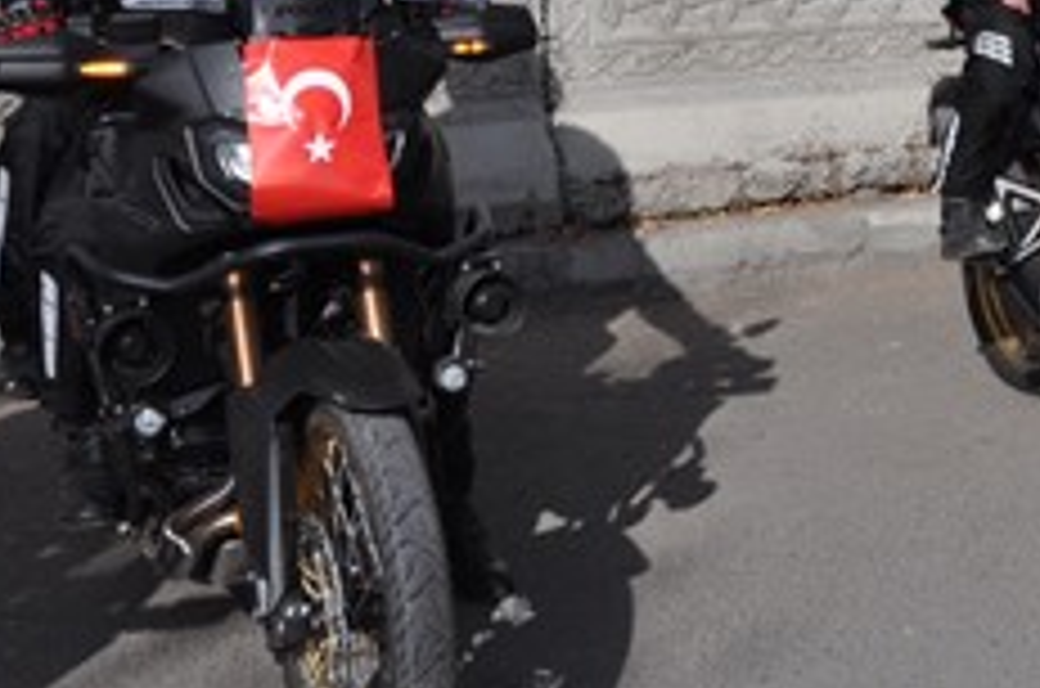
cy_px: -198
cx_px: 1112
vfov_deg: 16.9
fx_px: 2191
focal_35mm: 76
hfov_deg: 25.0
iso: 500
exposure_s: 1/640
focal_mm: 18
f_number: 13
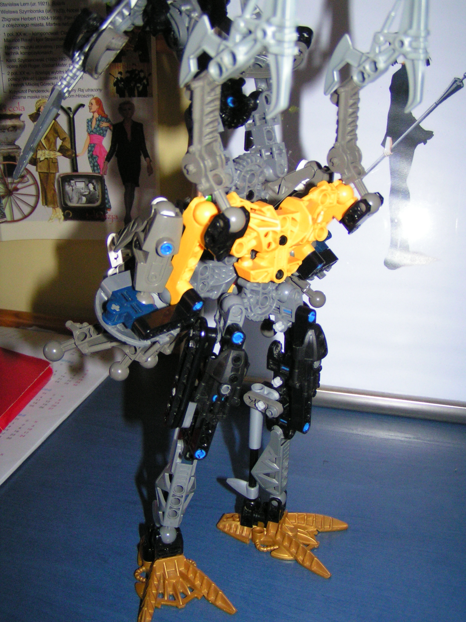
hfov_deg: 37.7
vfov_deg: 49.0
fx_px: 682
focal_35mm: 38
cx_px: 233
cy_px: 311
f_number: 2.8
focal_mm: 5.8
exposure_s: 1/40
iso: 200
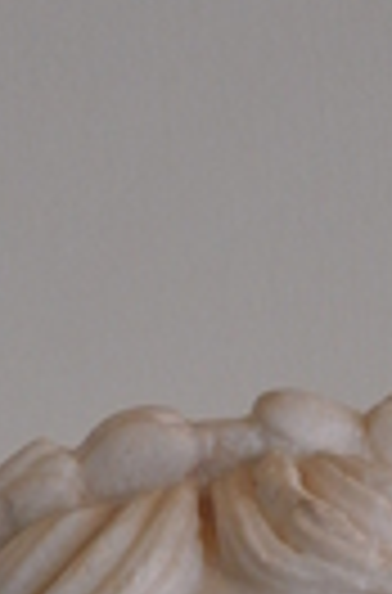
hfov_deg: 9.0
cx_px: 300
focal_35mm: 151
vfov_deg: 12.5
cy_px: 1062
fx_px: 2486
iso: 800
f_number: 3.5
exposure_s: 1/40
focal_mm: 20
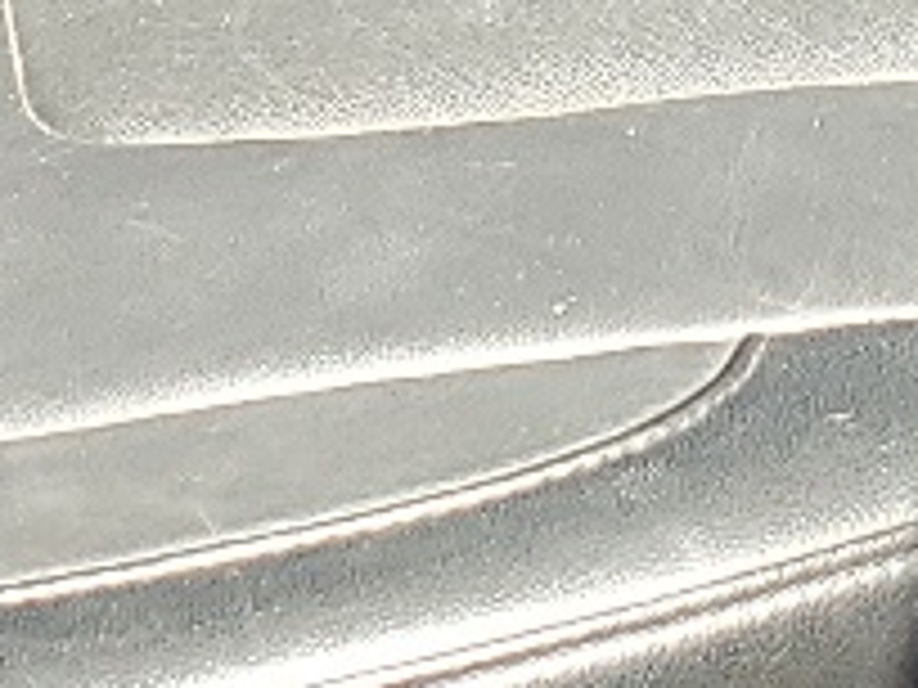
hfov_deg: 9.6
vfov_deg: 6.7
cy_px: -1282
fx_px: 5410
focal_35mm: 204
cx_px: 32
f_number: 1.5
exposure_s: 1/303
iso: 50
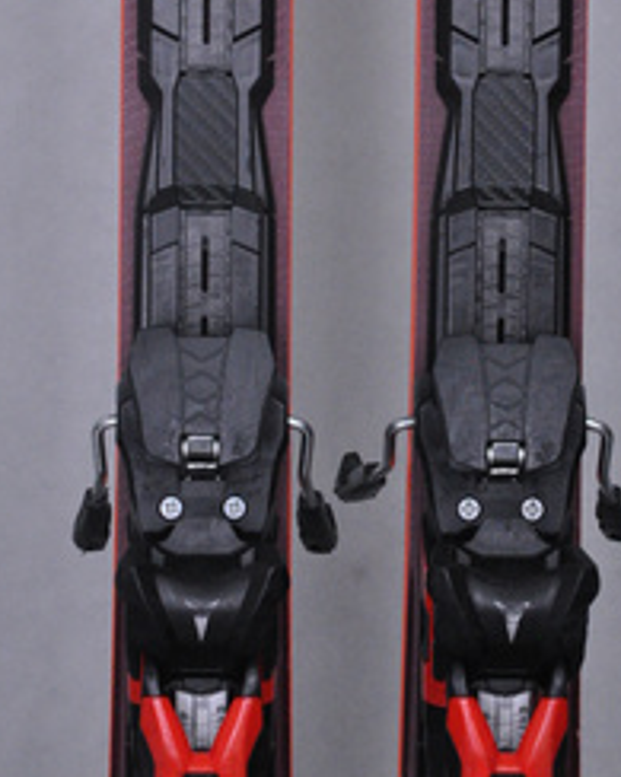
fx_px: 3931
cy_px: 185
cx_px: 355
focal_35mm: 171
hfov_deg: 9.0
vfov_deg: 11.3
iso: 3200
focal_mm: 66
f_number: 9.5
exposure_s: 1/125
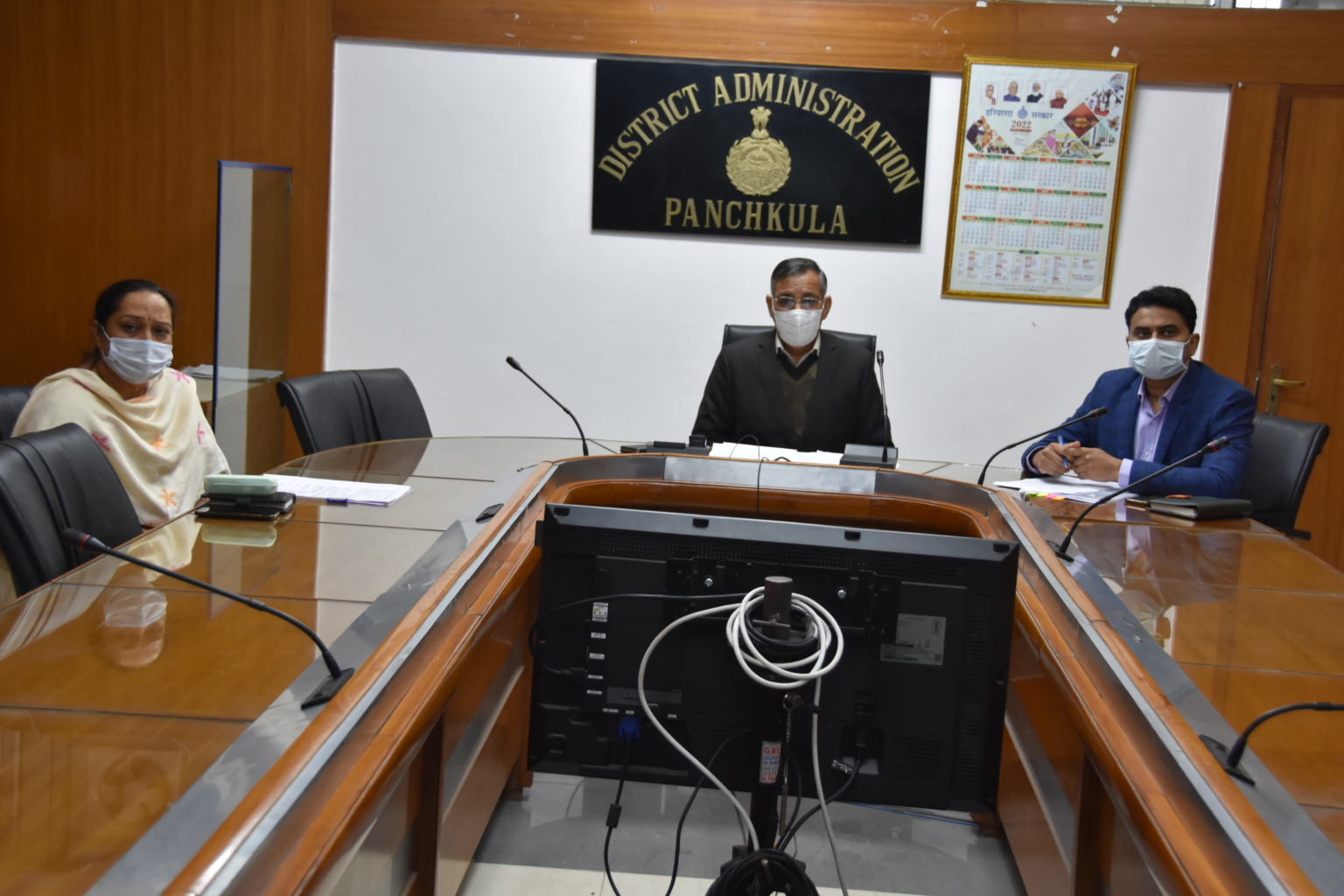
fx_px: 1792
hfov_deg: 41.1
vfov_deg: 28.1
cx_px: 672
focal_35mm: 48
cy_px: 448
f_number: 5
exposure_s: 1/100
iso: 800
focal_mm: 32
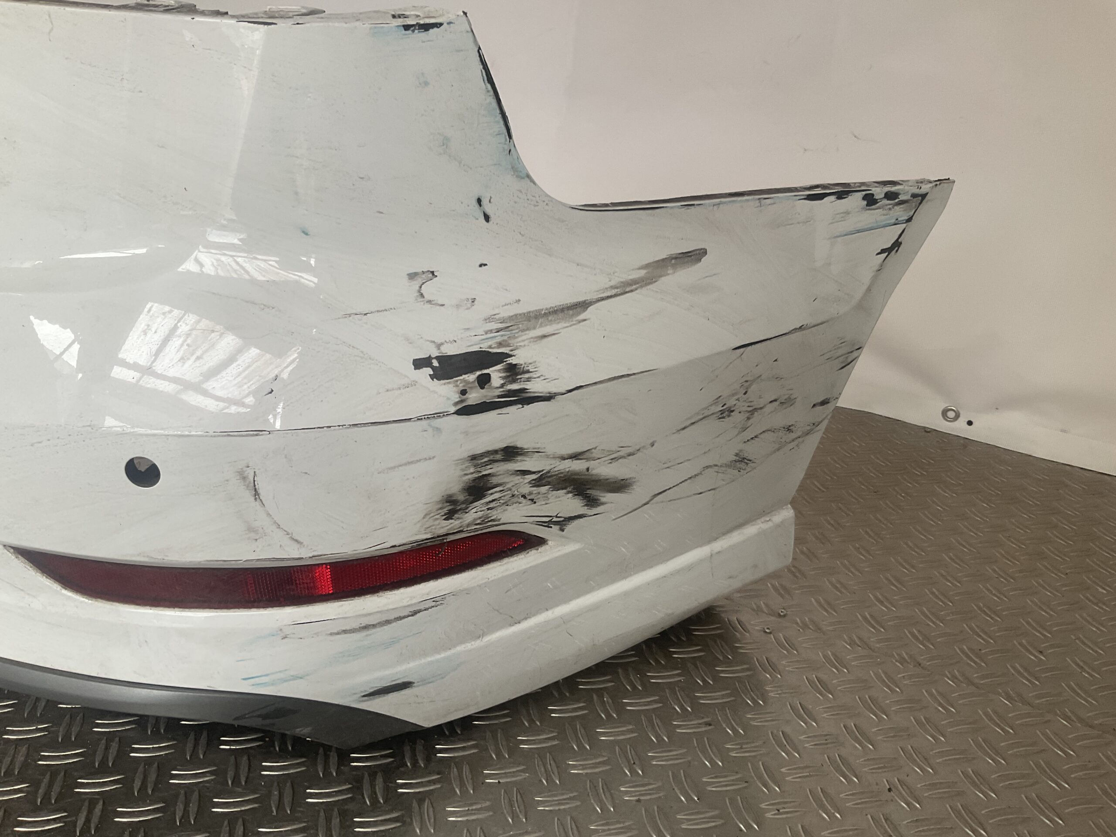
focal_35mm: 29
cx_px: 558
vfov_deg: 48.2
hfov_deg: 61.7
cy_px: 418
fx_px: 935
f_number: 1.8
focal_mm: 3
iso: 40
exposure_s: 1/100
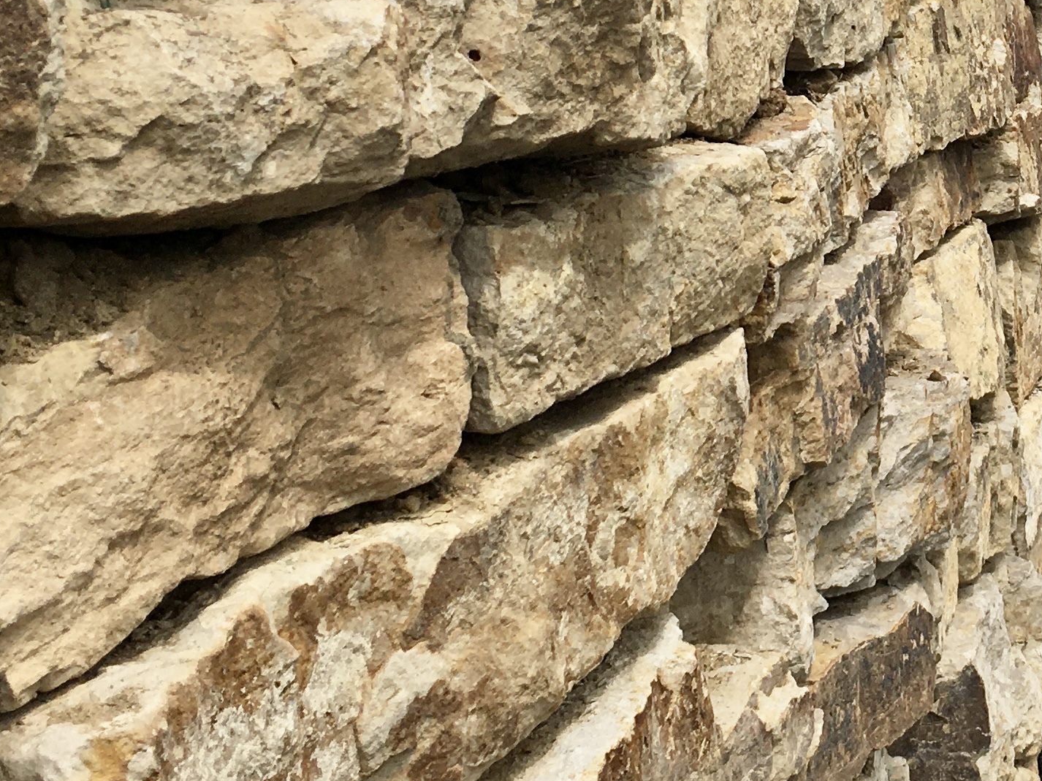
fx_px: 2468
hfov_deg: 22.6
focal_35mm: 82
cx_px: 1111
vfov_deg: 17.7
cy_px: 44
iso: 25
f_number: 2.2
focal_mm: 4.15
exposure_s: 1/1304
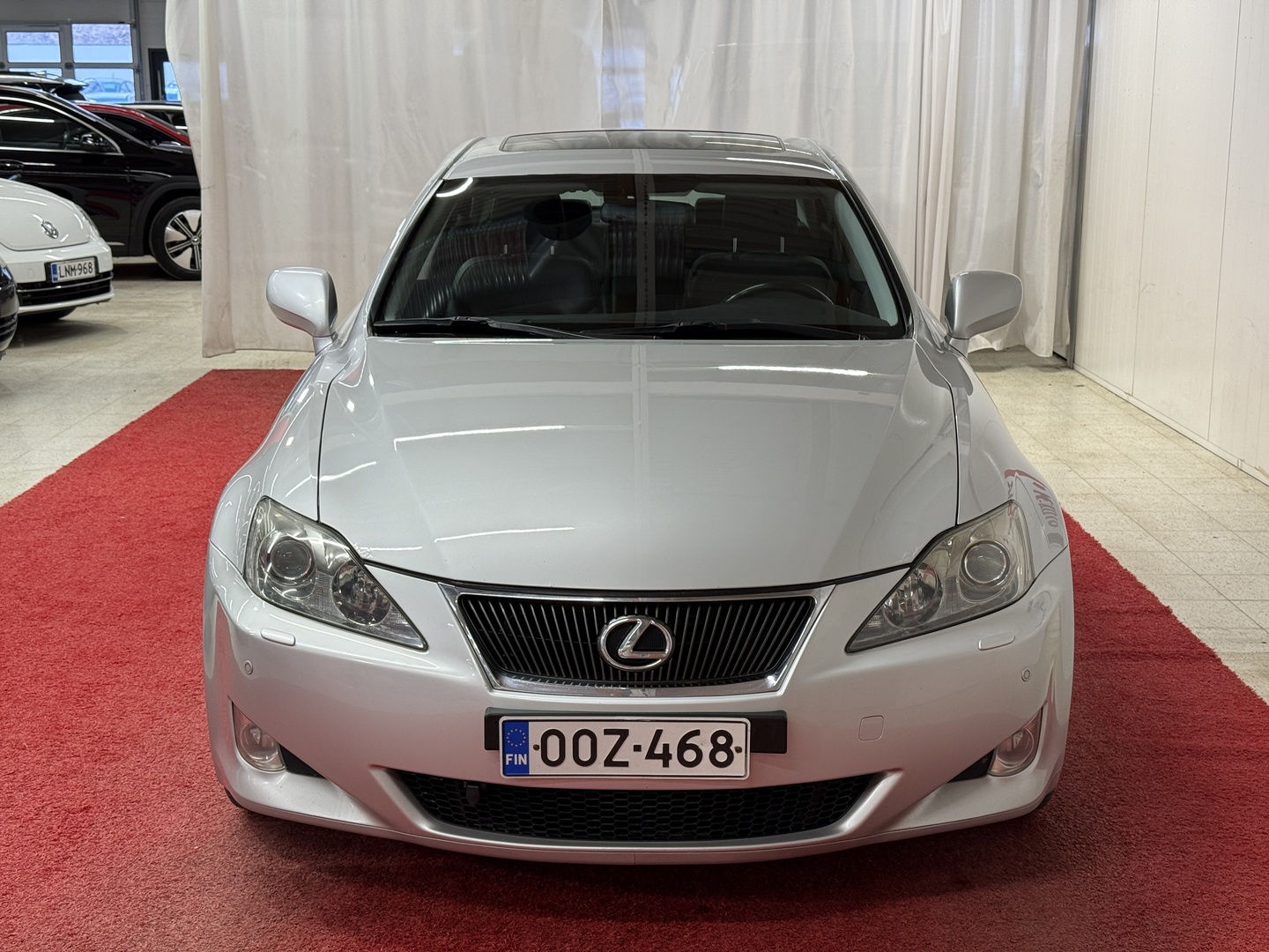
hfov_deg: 39.7
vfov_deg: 30.3
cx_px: 634
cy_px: 476
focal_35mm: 48
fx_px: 1760
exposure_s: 1/67
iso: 100
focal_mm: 6.76
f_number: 1.78
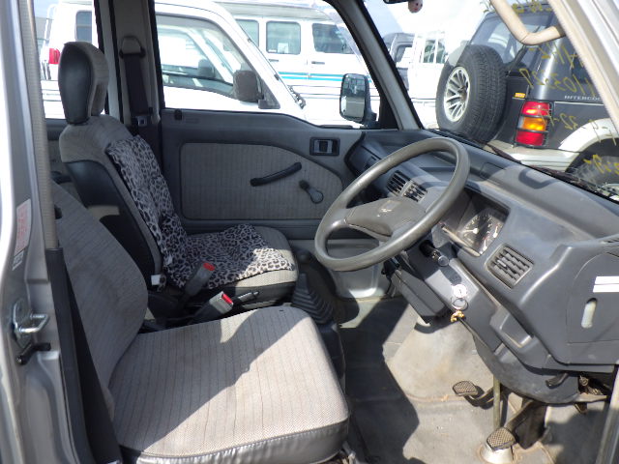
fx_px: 501
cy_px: 232
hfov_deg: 63.4
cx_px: 310
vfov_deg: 49.7
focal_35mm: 28
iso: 125
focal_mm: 5
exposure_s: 1/400
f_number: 4.2
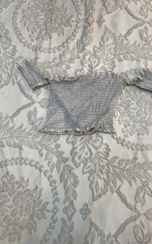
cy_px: 129
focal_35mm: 30
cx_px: 92
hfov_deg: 41.6
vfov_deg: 62.9
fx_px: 199
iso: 25
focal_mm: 4.25
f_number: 1.8
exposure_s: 1/120
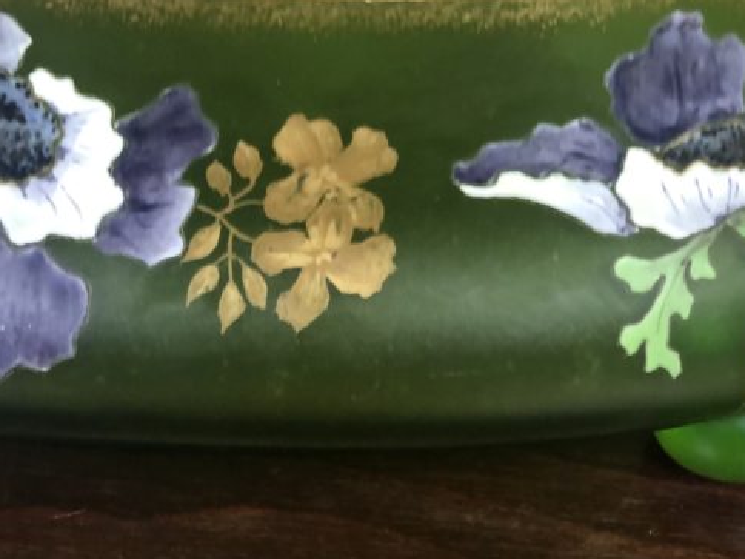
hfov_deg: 17.8
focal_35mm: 110
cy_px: 46
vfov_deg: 13.3
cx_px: 215
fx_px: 2367
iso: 100
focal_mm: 6
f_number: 2.4
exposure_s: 1/33
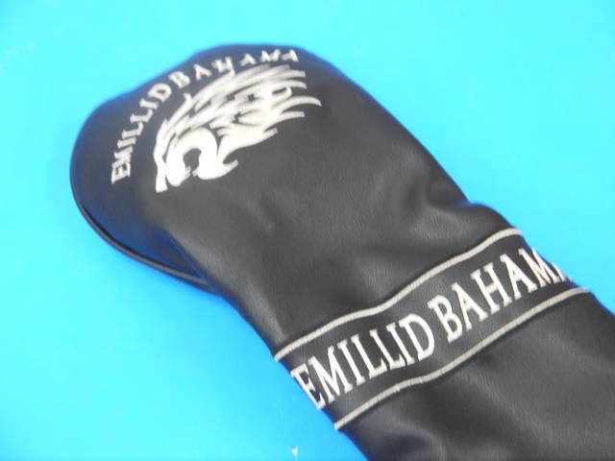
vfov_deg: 23.7
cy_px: 230
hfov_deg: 31.2
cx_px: 308
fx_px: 1102
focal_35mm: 62
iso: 800
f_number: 5
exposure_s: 1/60
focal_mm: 31
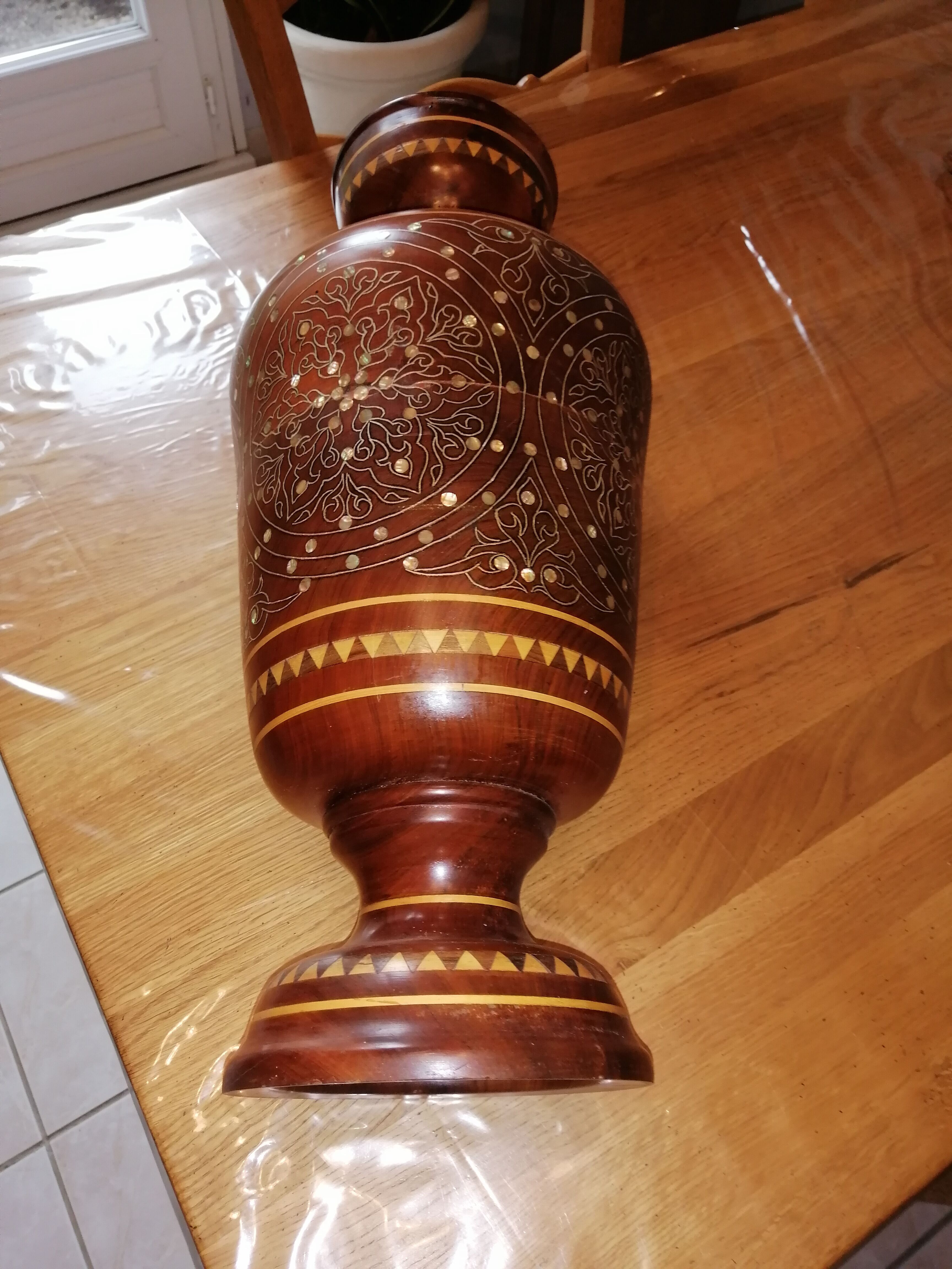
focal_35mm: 26
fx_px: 953
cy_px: 634
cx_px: 476
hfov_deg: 53.1
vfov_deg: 67.3
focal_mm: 3.96
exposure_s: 1/33.3
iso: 125
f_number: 1.8
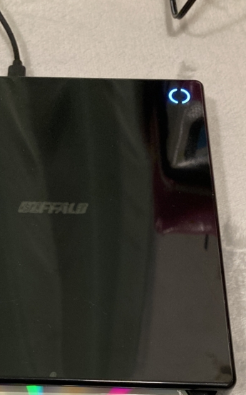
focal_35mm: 55
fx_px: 591
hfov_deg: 23.3
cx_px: 58
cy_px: 344
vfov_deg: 35.1
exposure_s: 1/40
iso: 320
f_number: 1.8
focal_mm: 3.99
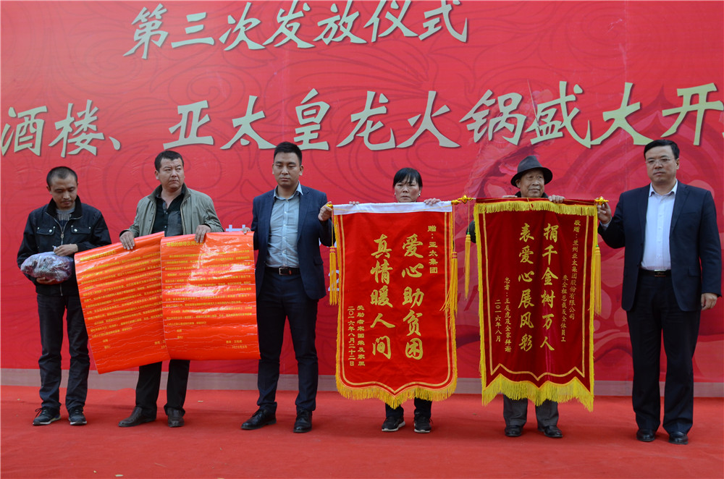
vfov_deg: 36.7
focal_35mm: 36
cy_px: 240
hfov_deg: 53.2
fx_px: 722
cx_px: 362
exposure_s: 1/60
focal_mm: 24
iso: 500
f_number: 7.1
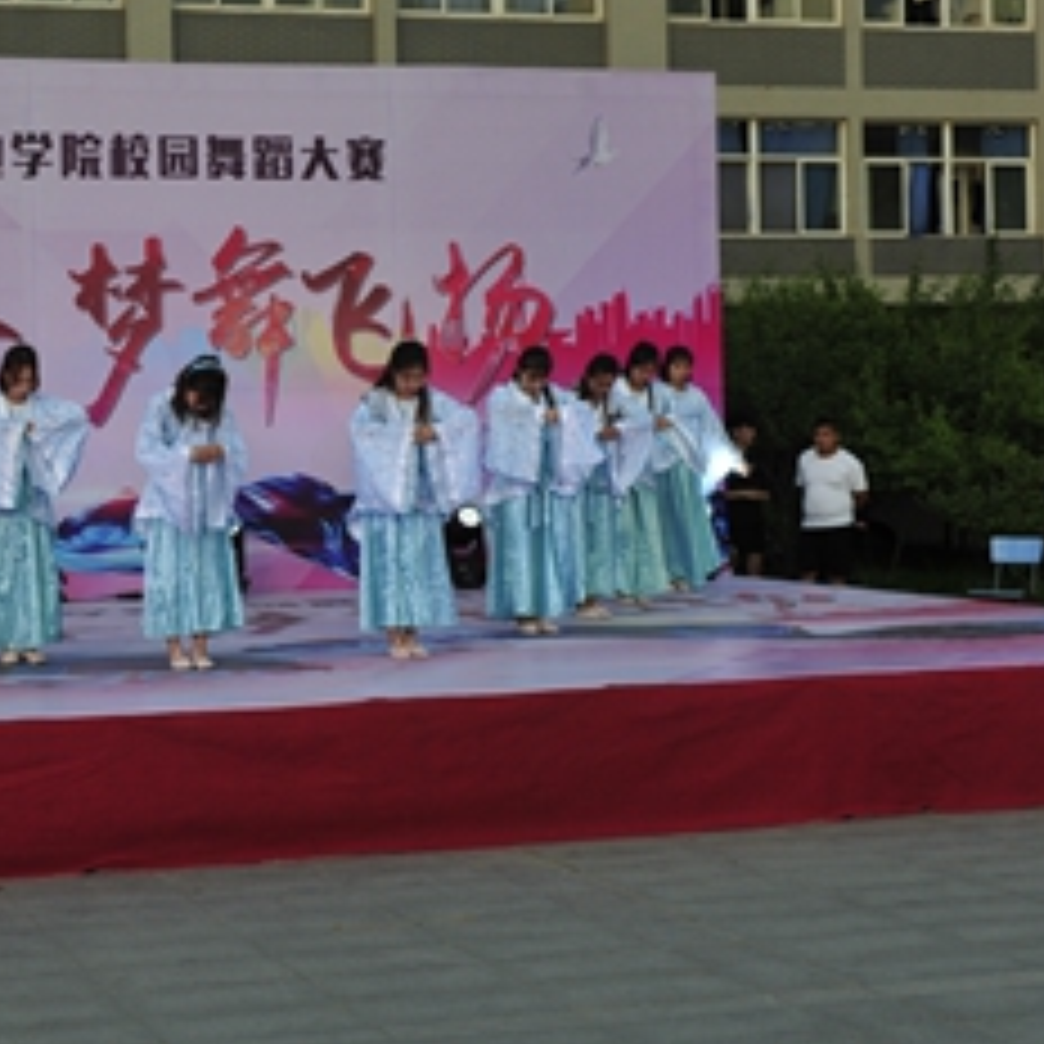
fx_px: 2252
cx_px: 140
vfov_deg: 26.1
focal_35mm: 66
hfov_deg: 25.4
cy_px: 430
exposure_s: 1/200
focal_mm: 34
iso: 400
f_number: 7.1
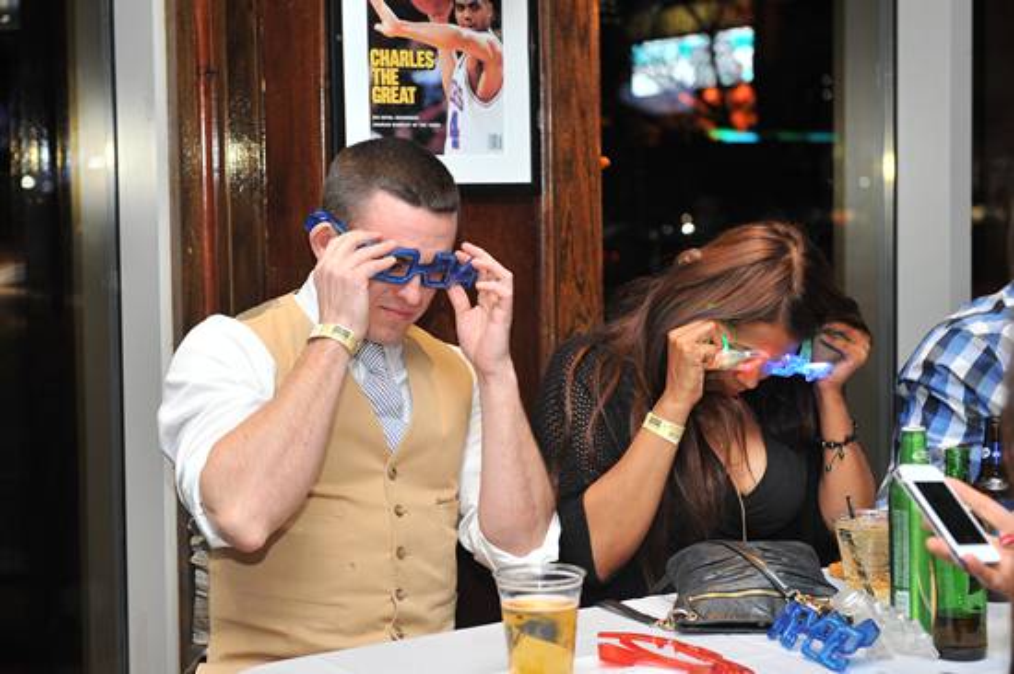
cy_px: 337
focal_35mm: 70
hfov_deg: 28.9
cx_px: 507
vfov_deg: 19.4
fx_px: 1970
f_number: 5
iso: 1000
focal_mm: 70
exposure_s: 1/100
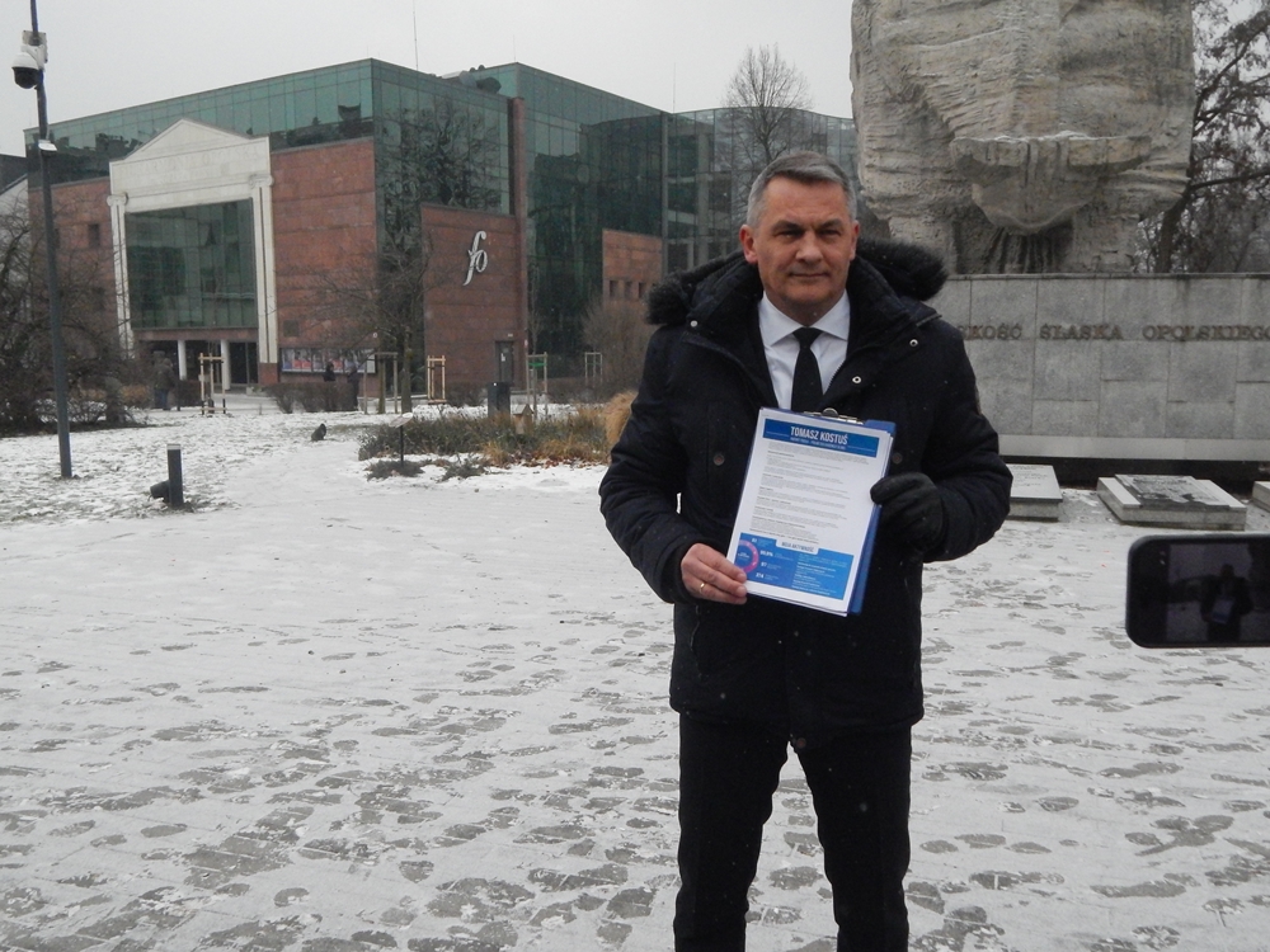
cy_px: 476
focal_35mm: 31
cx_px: 635
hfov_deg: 58.4
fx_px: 1137
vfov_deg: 45.4
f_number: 6.5
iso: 800
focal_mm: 5.6
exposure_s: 1/1000
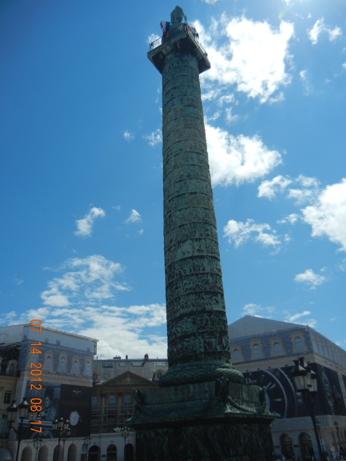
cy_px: 230
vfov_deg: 60.0
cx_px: 173
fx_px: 400
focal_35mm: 30
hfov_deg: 46.8
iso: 160
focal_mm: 5.4
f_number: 7
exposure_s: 1/895
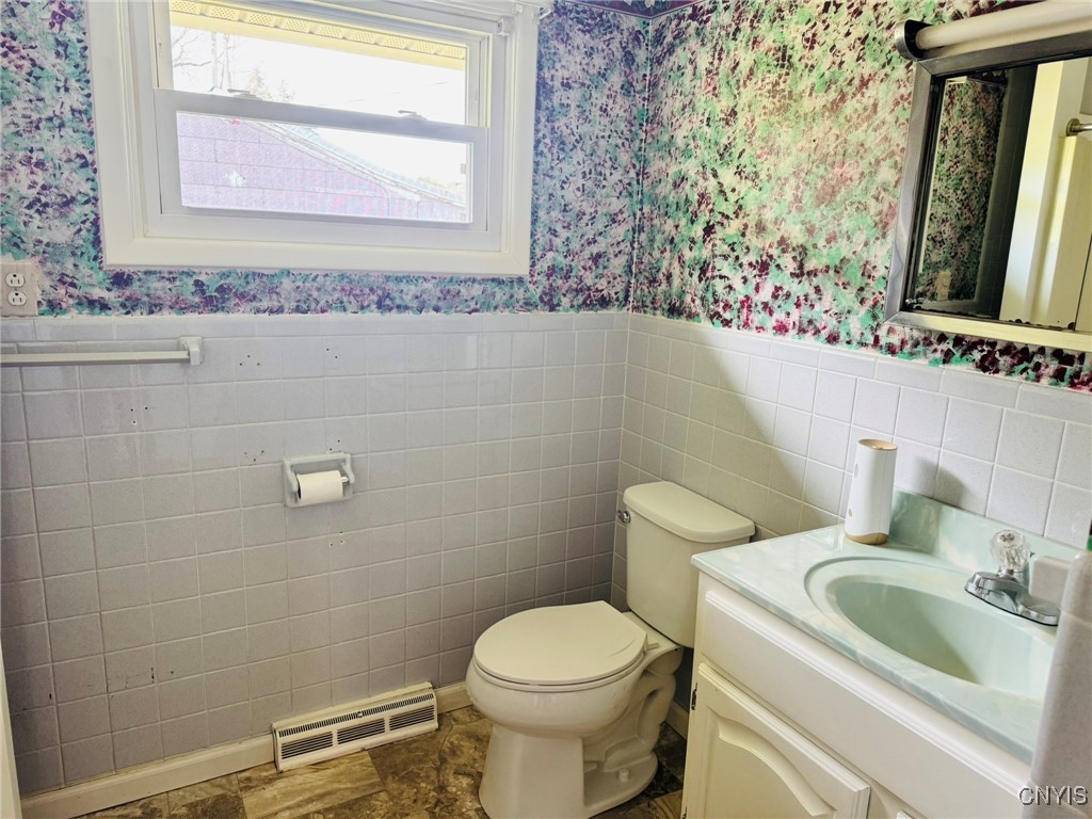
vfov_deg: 56.8
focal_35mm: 24
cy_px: 410
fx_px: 757
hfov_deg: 71.6
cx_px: 546
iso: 250
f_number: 1.78
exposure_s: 1/60
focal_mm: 6.76
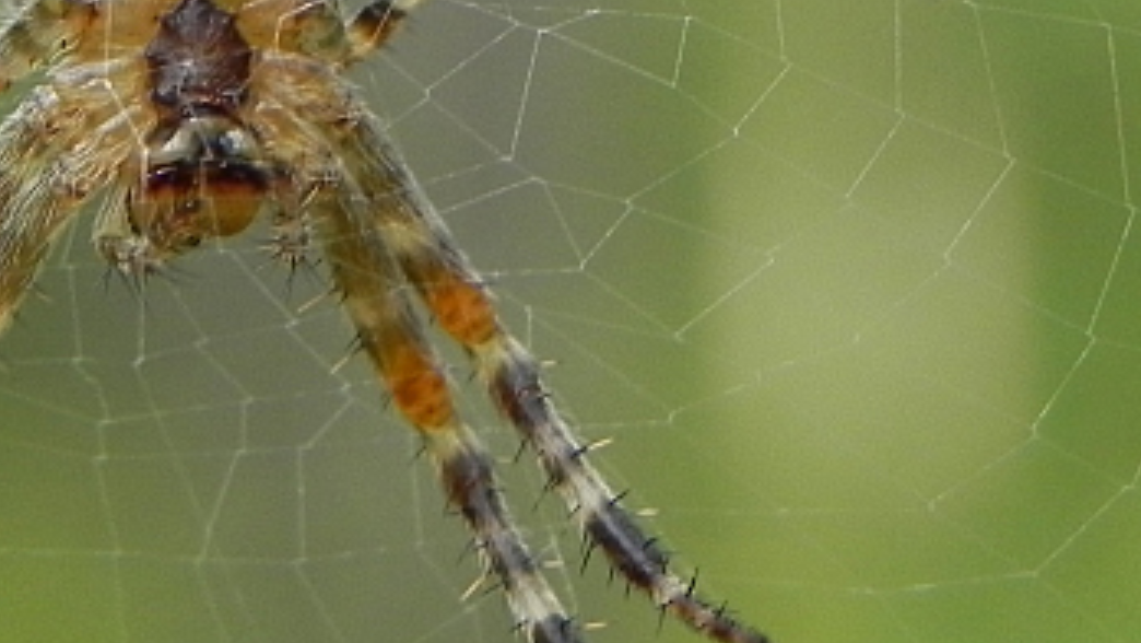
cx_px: 187
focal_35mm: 337
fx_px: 10199
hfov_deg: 6.4
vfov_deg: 3.6
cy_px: 33
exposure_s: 1/131
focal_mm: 18.8
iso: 160
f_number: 4
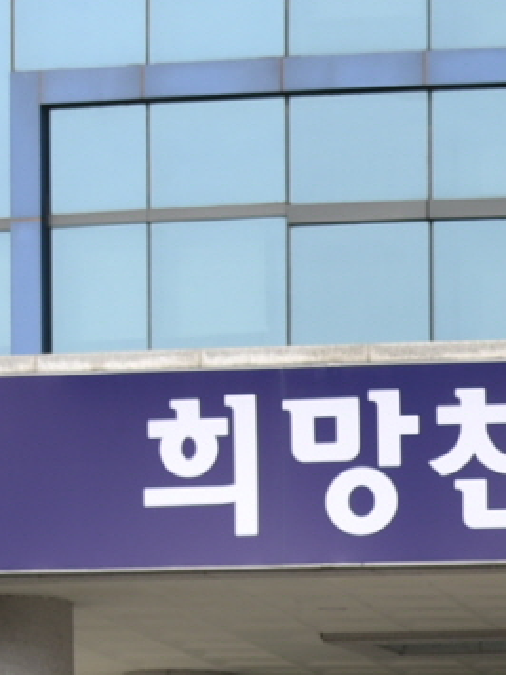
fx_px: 3881
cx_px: 1183
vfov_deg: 9.6
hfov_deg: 7.1
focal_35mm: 199
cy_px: 1090
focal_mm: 35
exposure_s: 1/125
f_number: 5.6
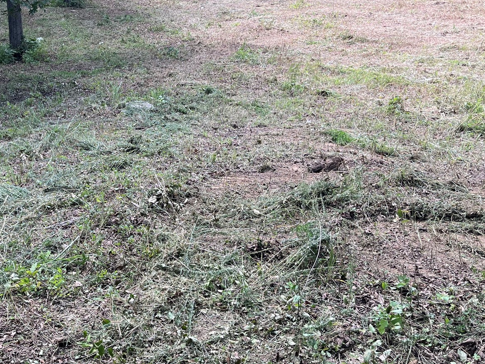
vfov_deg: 33.5
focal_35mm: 43
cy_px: 149
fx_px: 603
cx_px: 146
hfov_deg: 43.0
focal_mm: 5.1
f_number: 1.6
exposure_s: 1/378
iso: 50
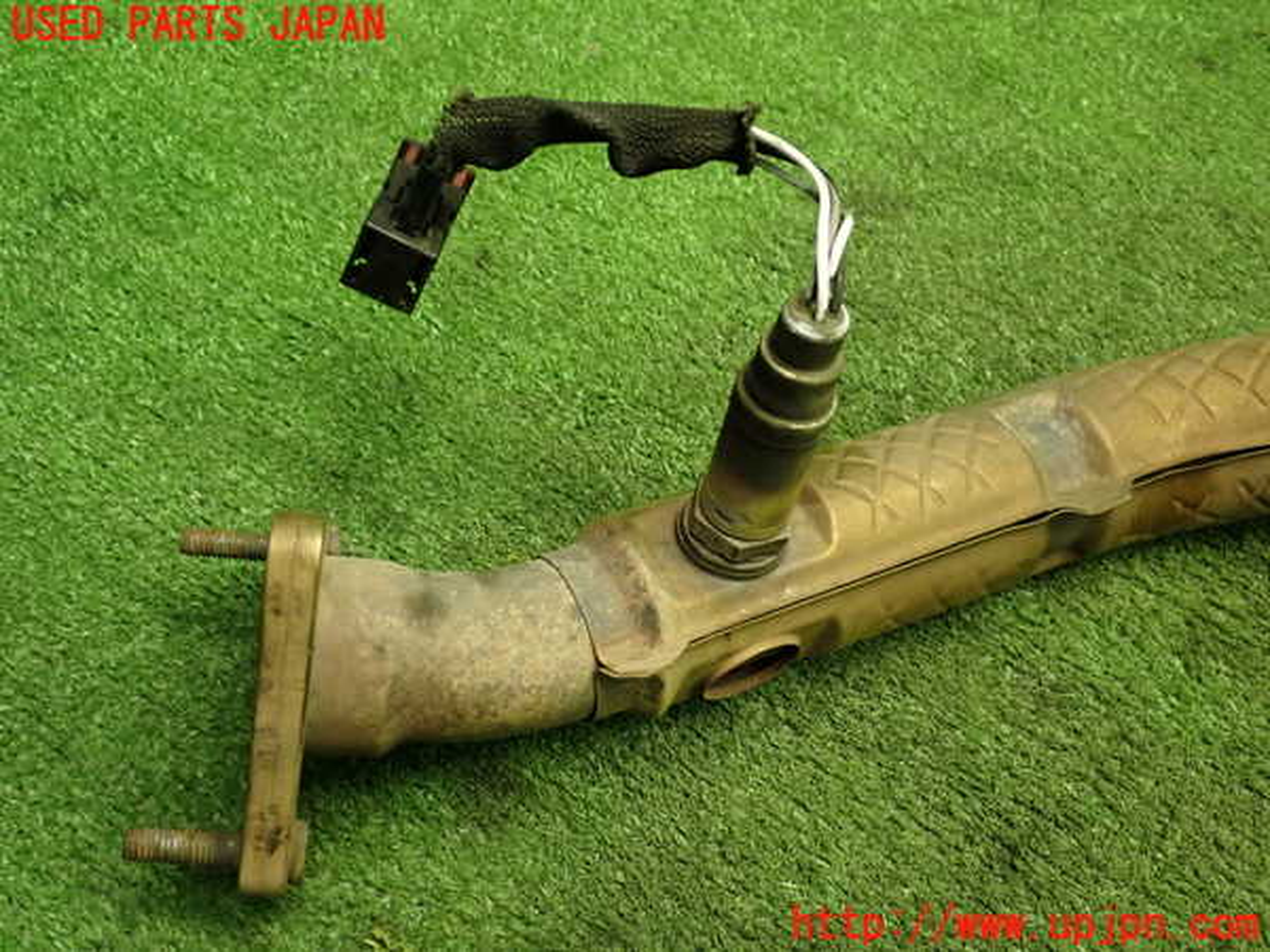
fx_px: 1321
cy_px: 476
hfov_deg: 51.4
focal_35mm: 36
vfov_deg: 39.7
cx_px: 635
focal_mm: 6.37
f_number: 2.5
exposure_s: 1/40
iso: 400
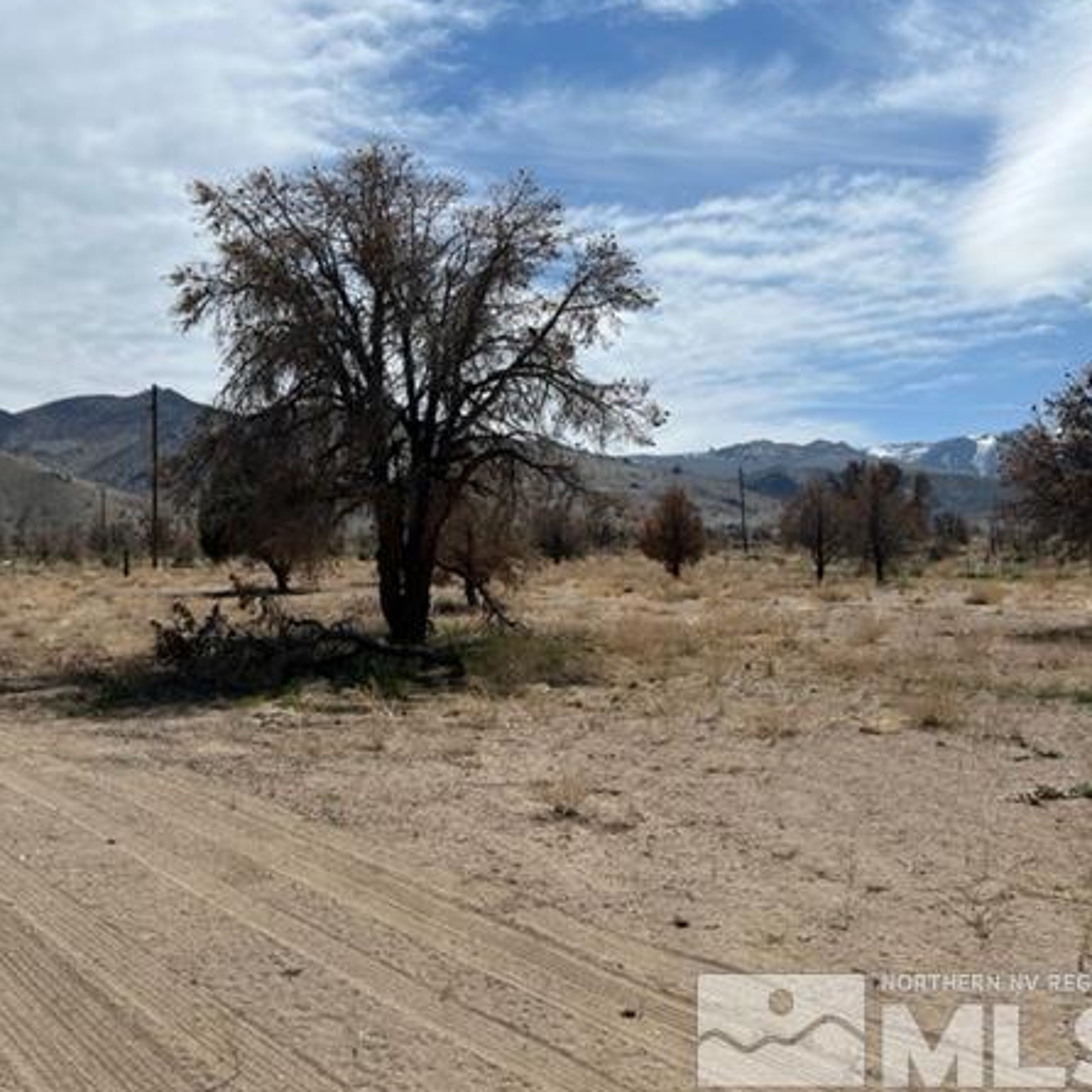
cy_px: 519
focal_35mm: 33
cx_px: 389
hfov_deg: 49.1
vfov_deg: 49.7
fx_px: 1178
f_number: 1.5
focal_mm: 5.7
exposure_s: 1/10309
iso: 50
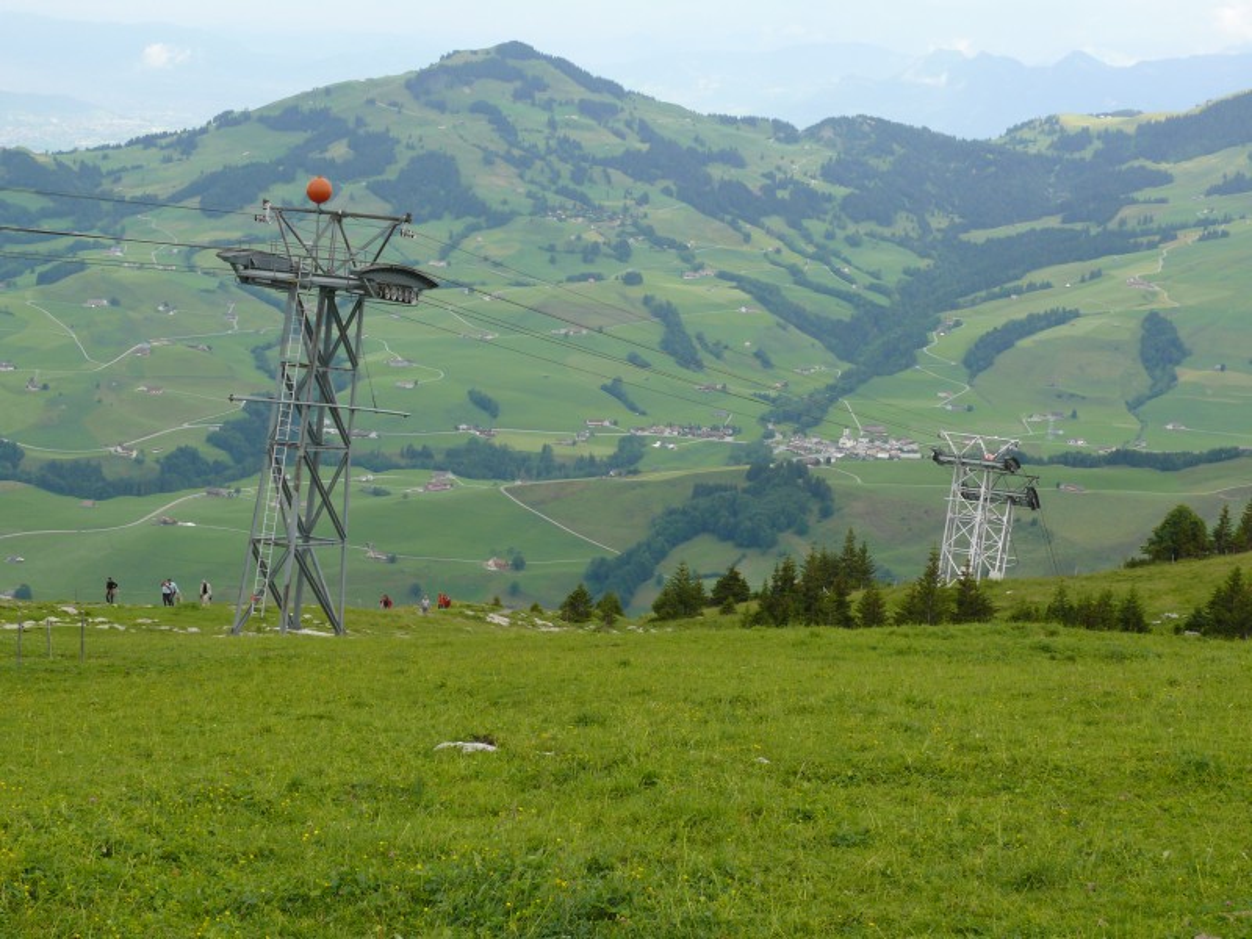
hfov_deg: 31.7
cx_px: 626
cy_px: 470
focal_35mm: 61
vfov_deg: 24.0
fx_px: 2206
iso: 100
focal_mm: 12.9
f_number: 5.6
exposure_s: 1/250
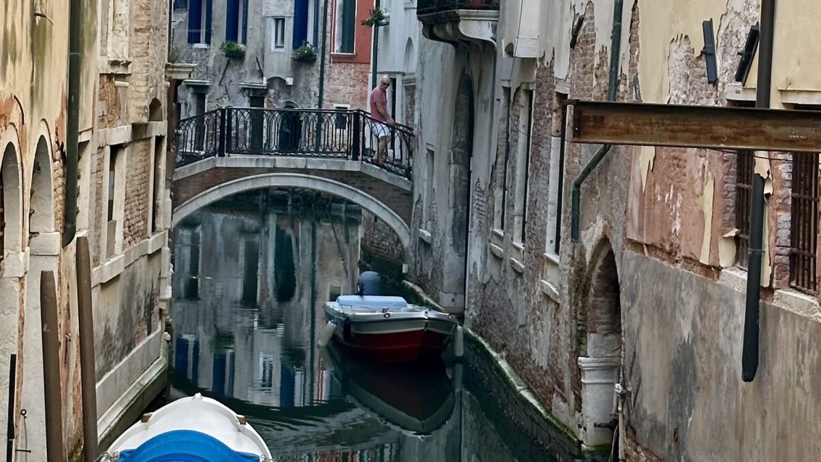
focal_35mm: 111
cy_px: -63
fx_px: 2416
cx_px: 398
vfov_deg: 10.8
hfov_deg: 19.3
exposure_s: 1/317
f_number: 1.78
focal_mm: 6.86
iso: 64
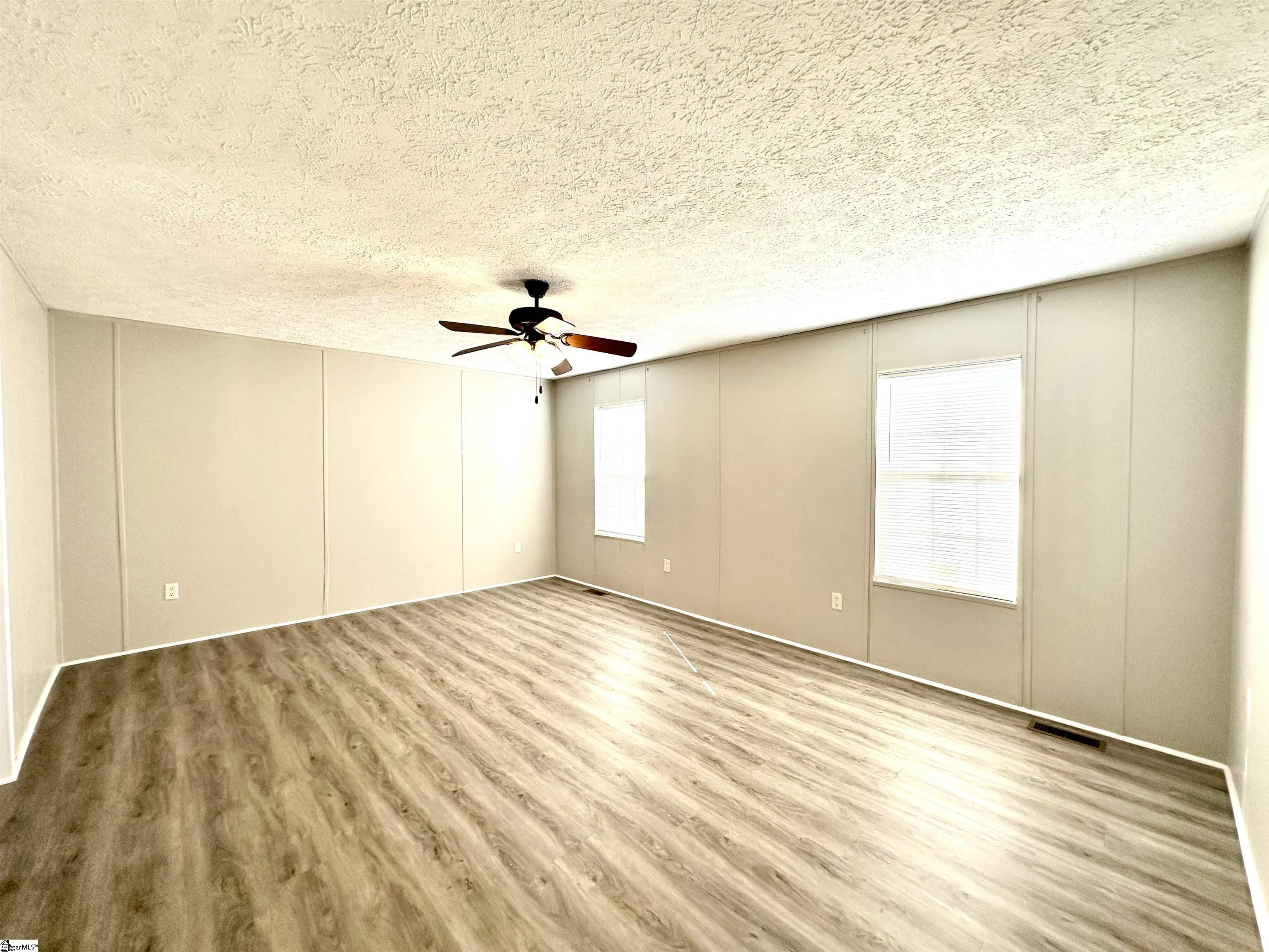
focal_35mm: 14
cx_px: 634
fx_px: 513
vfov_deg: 85.7
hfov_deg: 102.1
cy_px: 476
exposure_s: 1/120
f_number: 2.2
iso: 100
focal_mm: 2.22
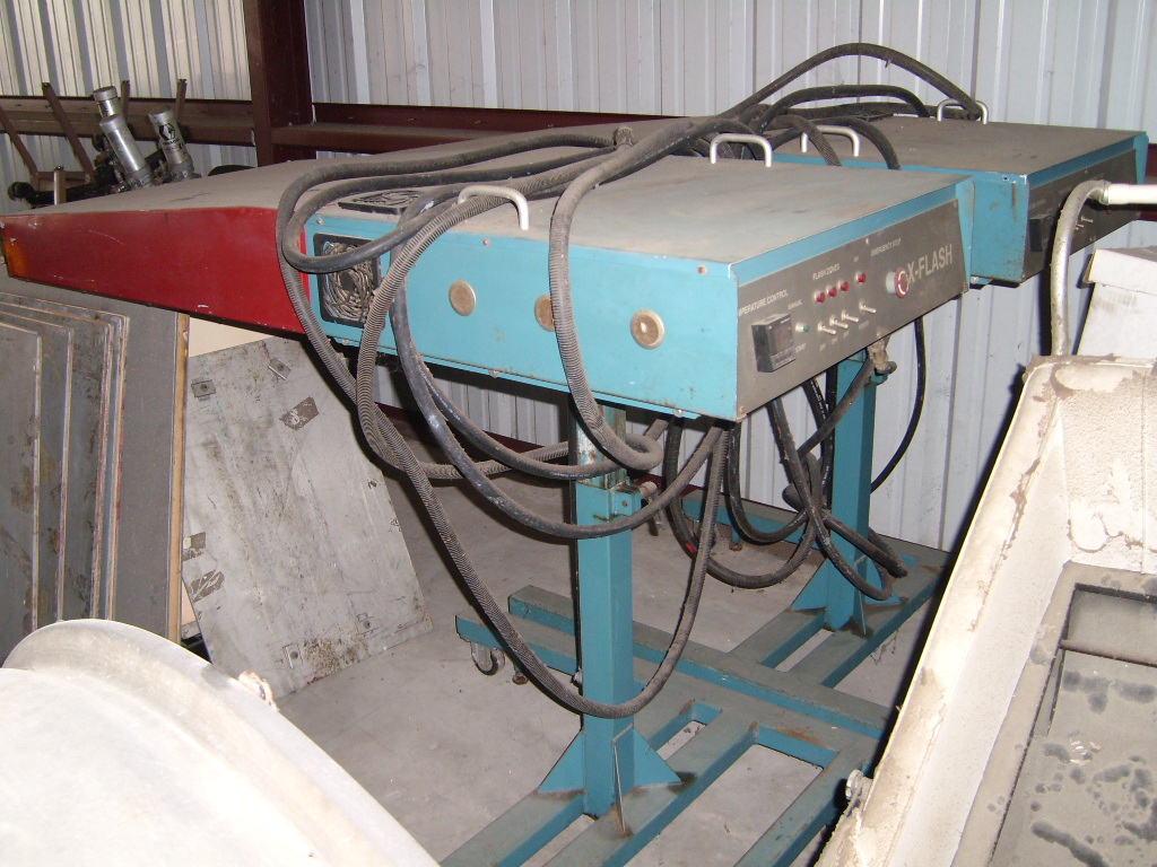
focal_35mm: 35
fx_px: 1170
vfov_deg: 40.7
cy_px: 434
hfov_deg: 52.6
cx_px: 578
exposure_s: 1/30
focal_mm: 5.8
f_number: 2.8
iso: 100
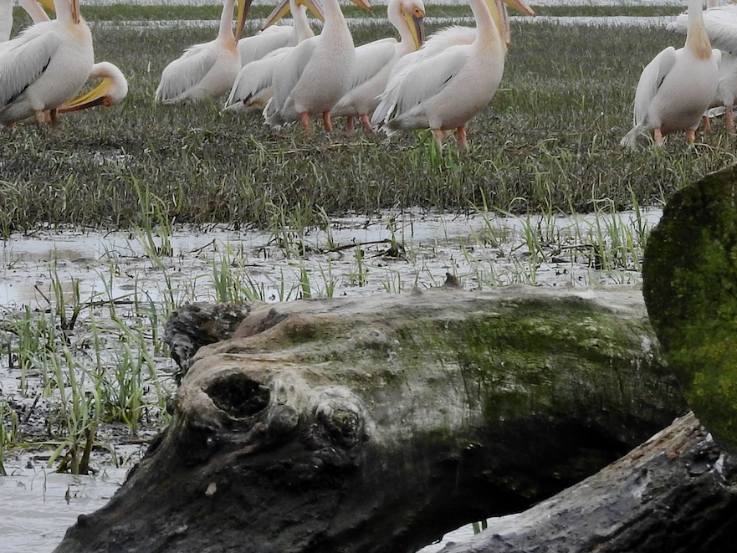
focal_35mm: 436
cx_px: 424
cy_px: 124
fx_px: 9284
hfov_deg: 4.5
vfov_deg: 3.4
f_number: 5.3
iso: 280
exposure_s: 1/500
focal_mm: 35.8
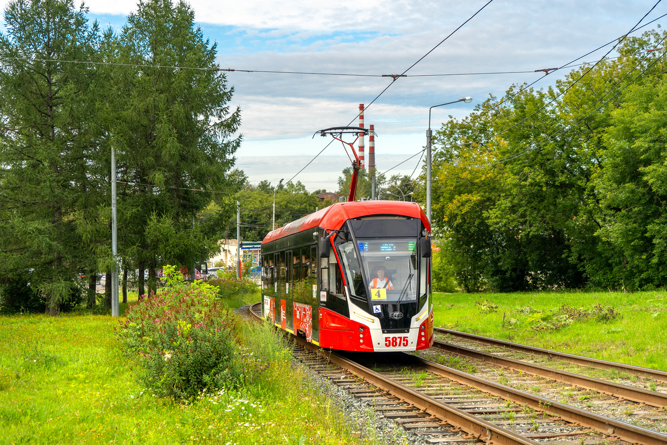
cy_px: 222
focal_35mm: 46
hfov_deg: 42.7
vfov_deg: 29.2
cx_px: 334
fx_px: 852
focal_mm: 46
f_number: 4
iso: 160
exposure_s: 1/400
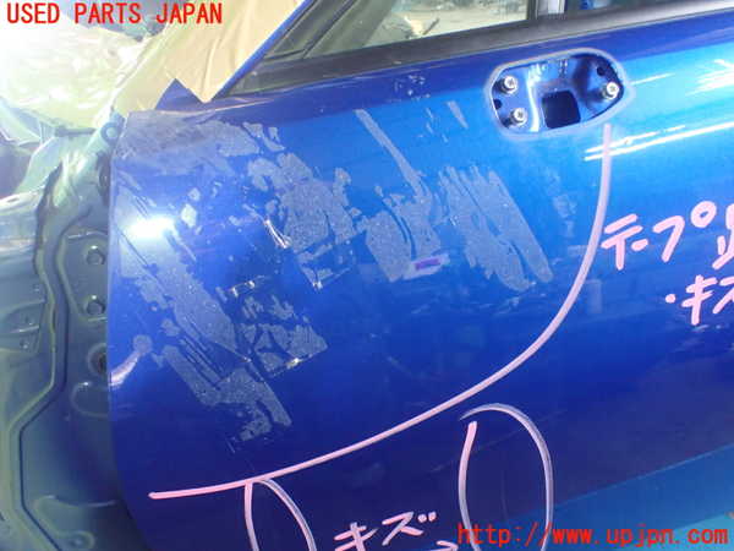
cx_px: 367
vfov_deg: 46.8
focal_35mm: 30
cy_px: 276
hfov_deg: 60.0
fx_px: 636
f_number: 2.3
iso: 800
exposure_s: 1/30
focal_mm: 5.4
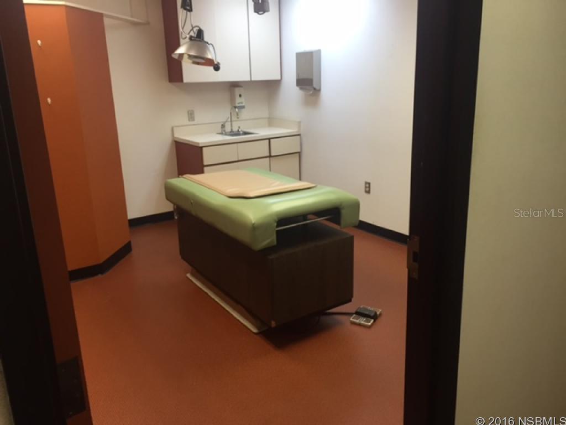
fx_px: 474
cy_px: 212
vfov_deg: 48.2
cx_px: 283
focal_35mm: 29
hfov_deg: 61.7
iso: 80
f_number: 2.2
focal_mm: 4.15
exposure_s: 1/30
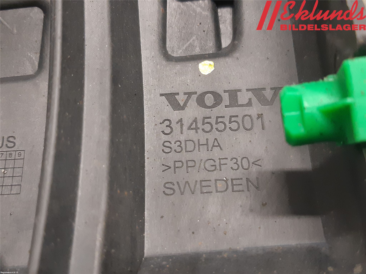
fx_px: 275
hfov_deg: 67.3
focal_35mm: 26
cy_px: 137
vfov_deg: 53.1
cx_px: 183
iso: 200
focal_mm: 3.93
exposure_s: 1/25
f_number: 1.7
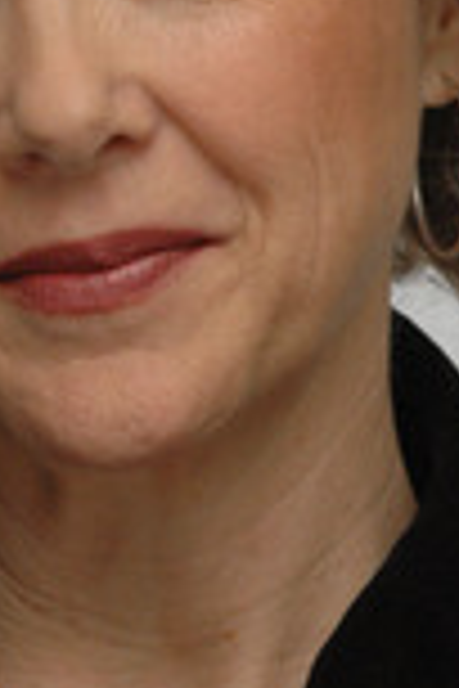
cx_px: 117
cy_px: 144
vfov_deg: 3.1
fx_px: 12717
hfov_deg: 2.1
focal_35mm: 665
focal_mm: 170
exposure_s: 1/1250
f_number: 9
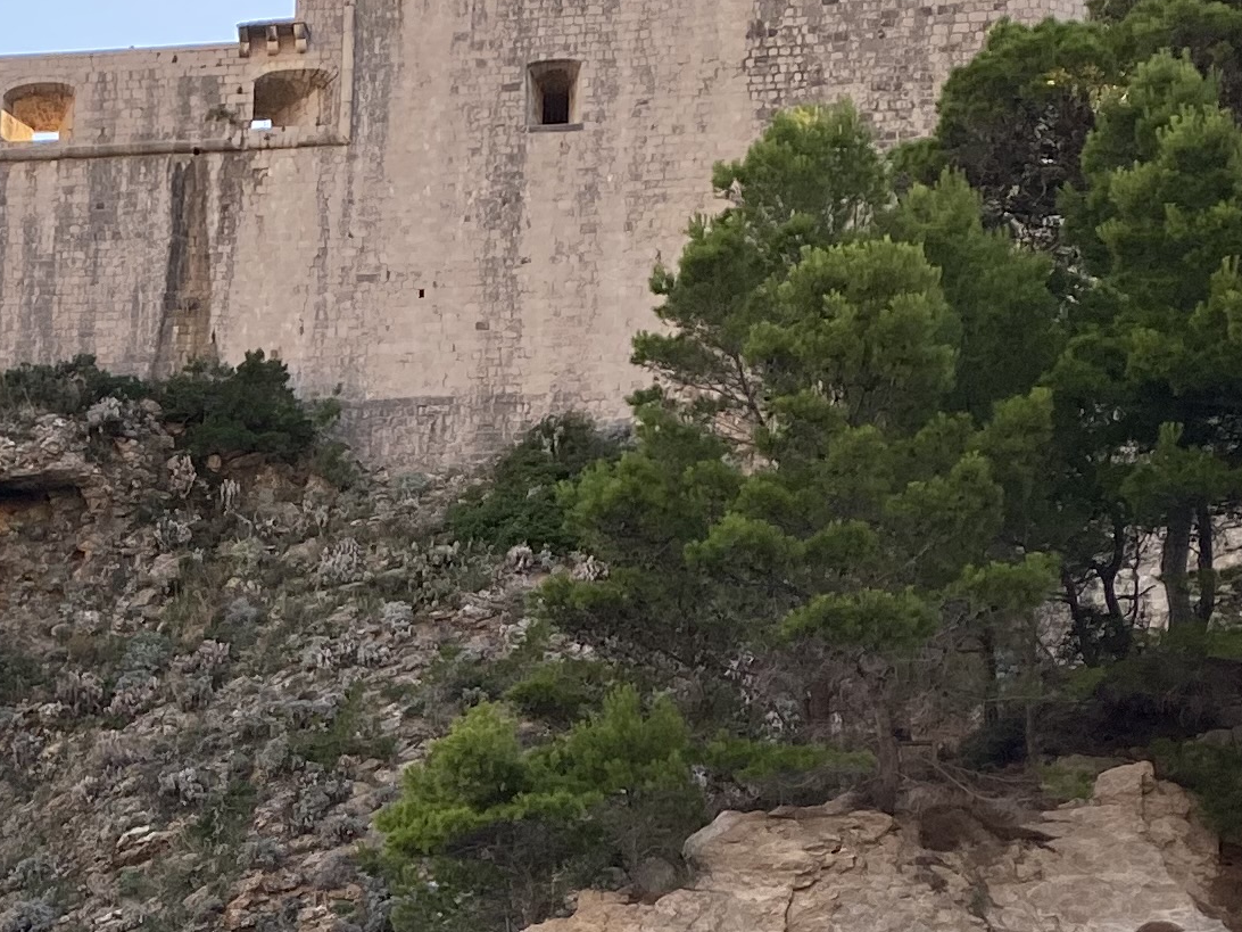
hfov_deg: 20.0
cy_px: 1146
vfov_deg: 14.8
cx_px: 76
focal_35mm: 96
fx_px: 3444
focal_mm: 4.25
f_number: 1.8
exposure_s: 1/1043
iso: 32
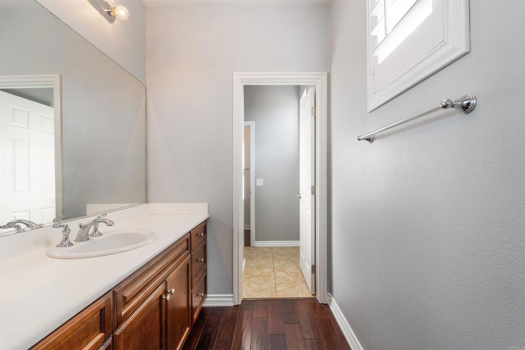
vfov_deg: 73.8
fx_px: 233
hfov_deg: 96.7
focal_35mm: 16
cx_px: 262
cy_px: 175
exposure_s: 1/25
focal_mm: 16
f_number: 8
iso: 250
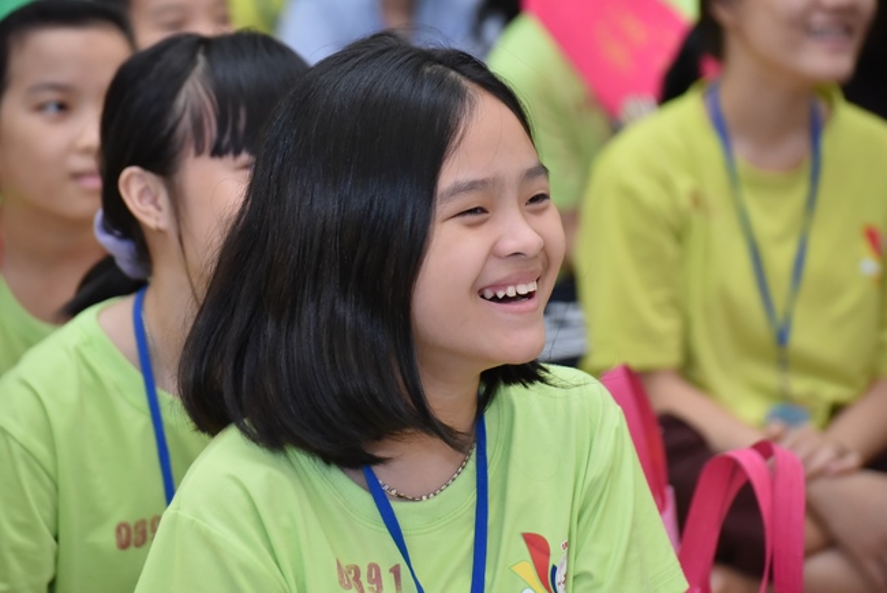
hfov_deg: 16.8
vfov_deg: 11.2
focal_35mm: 122
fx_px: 3007
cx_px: 444
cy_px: 296
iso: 3200
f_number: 5.6
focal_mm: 122
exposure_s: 1/200
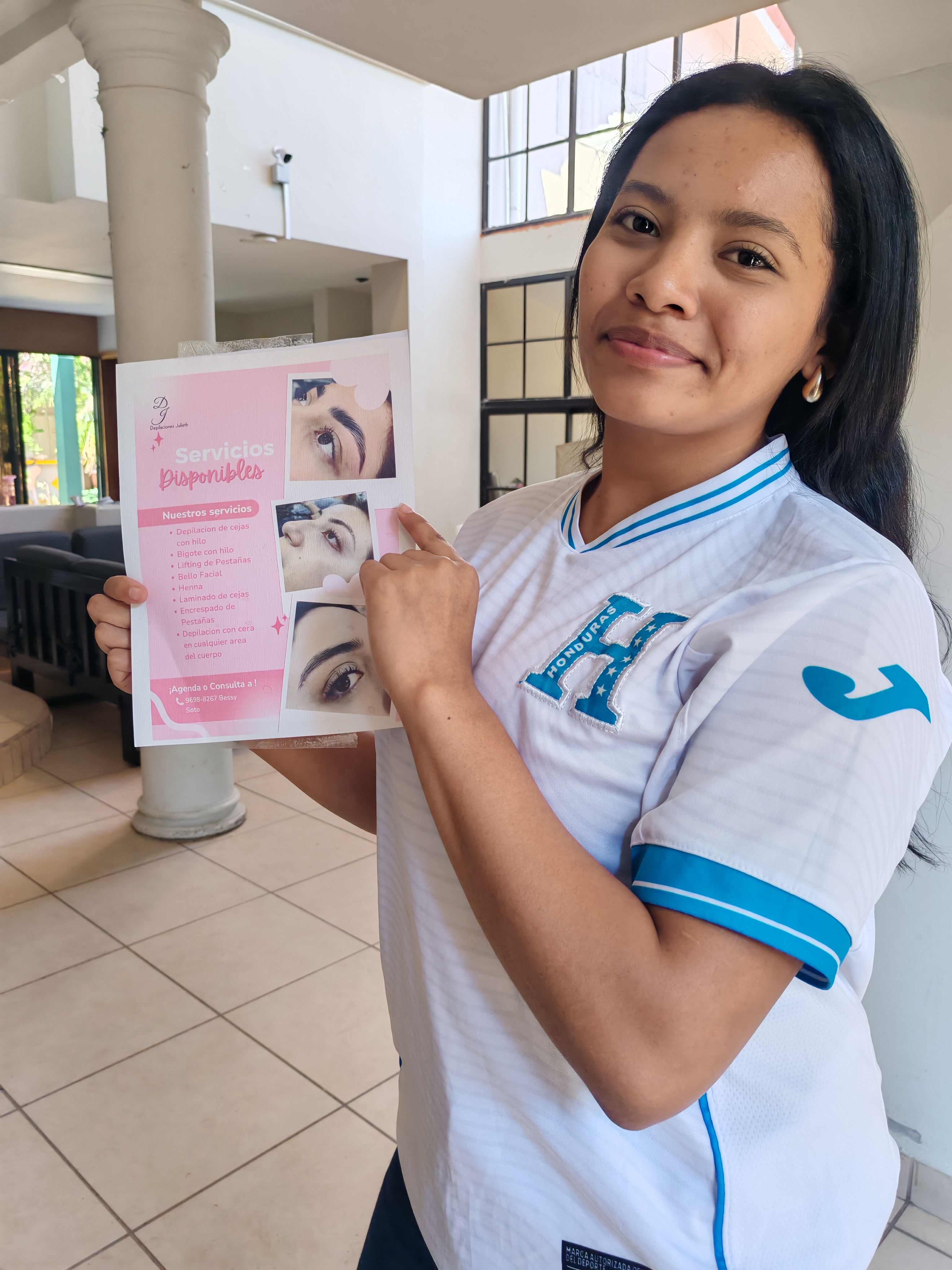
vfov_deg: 65.3
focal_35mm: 27
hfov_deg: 51.4
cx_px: 476
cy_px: 635
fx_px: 990
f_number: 1.95
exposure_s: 1/100
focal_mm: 5.52
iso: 160
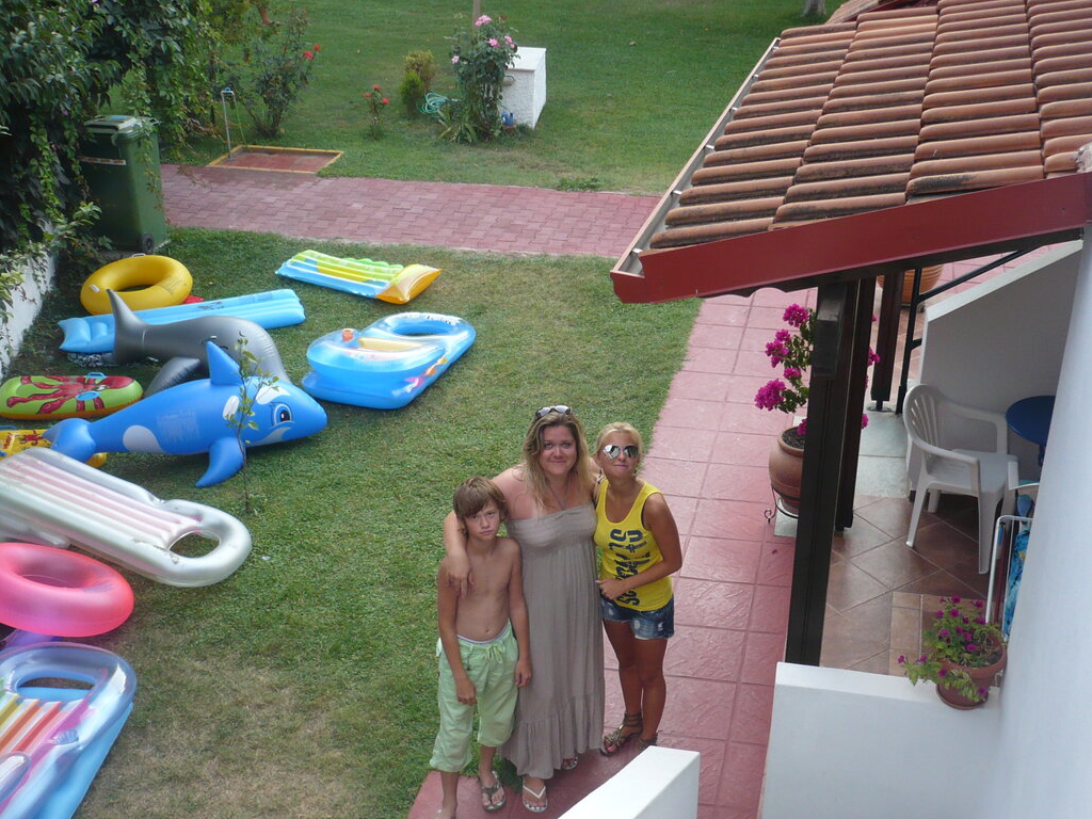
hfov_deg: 45.7
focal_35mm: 41
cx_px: 622
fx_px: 1293
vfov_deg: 35.1
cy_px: 457
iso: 125
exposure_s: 1/125
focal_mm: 5.8
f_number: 2.8
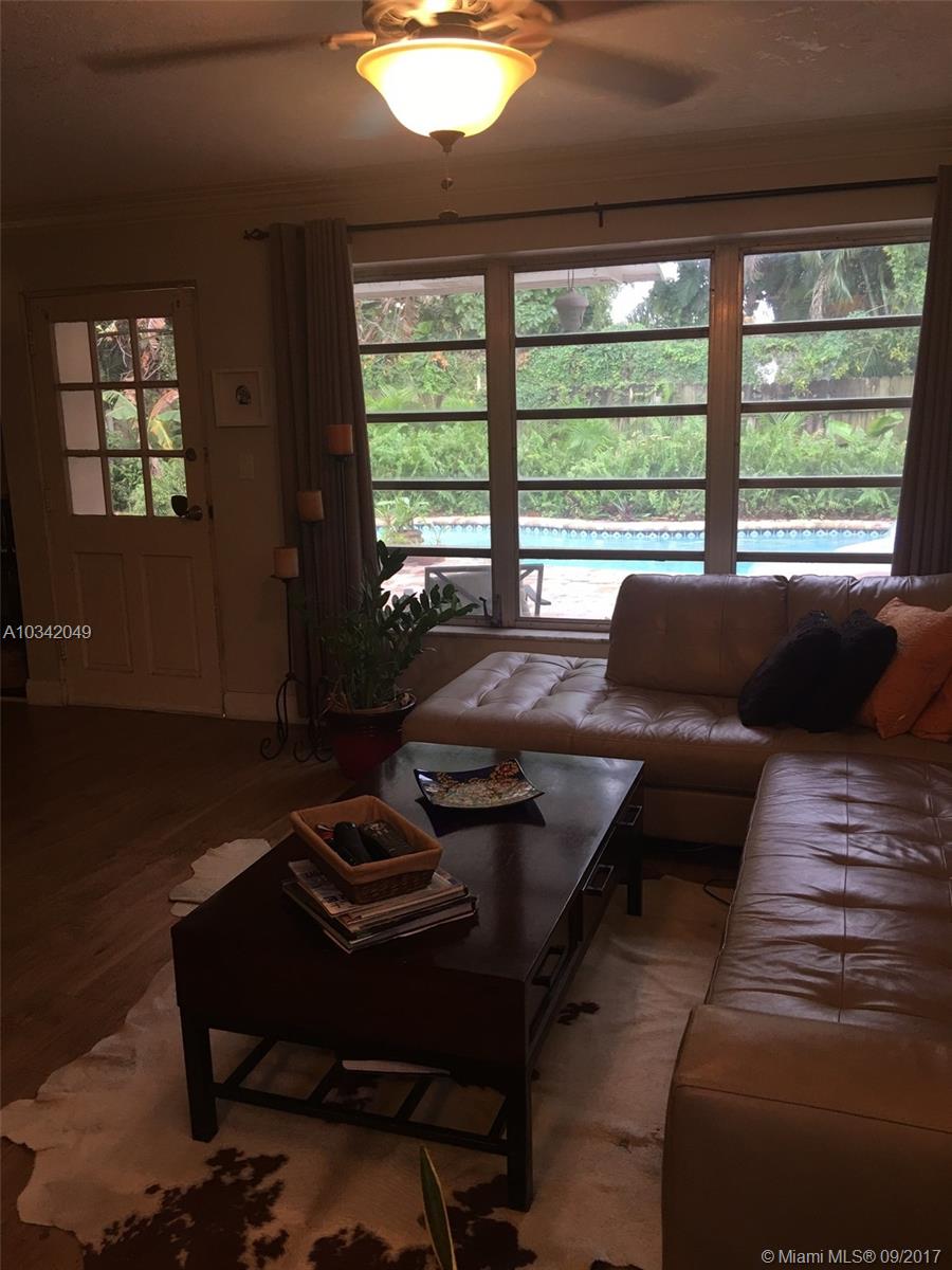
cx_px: 476
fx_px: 1063
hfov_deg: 48.2
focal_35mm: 29
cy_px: 635
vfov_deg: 61.7
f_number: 2.2
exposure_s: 1/15
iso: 25
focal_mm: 4.15
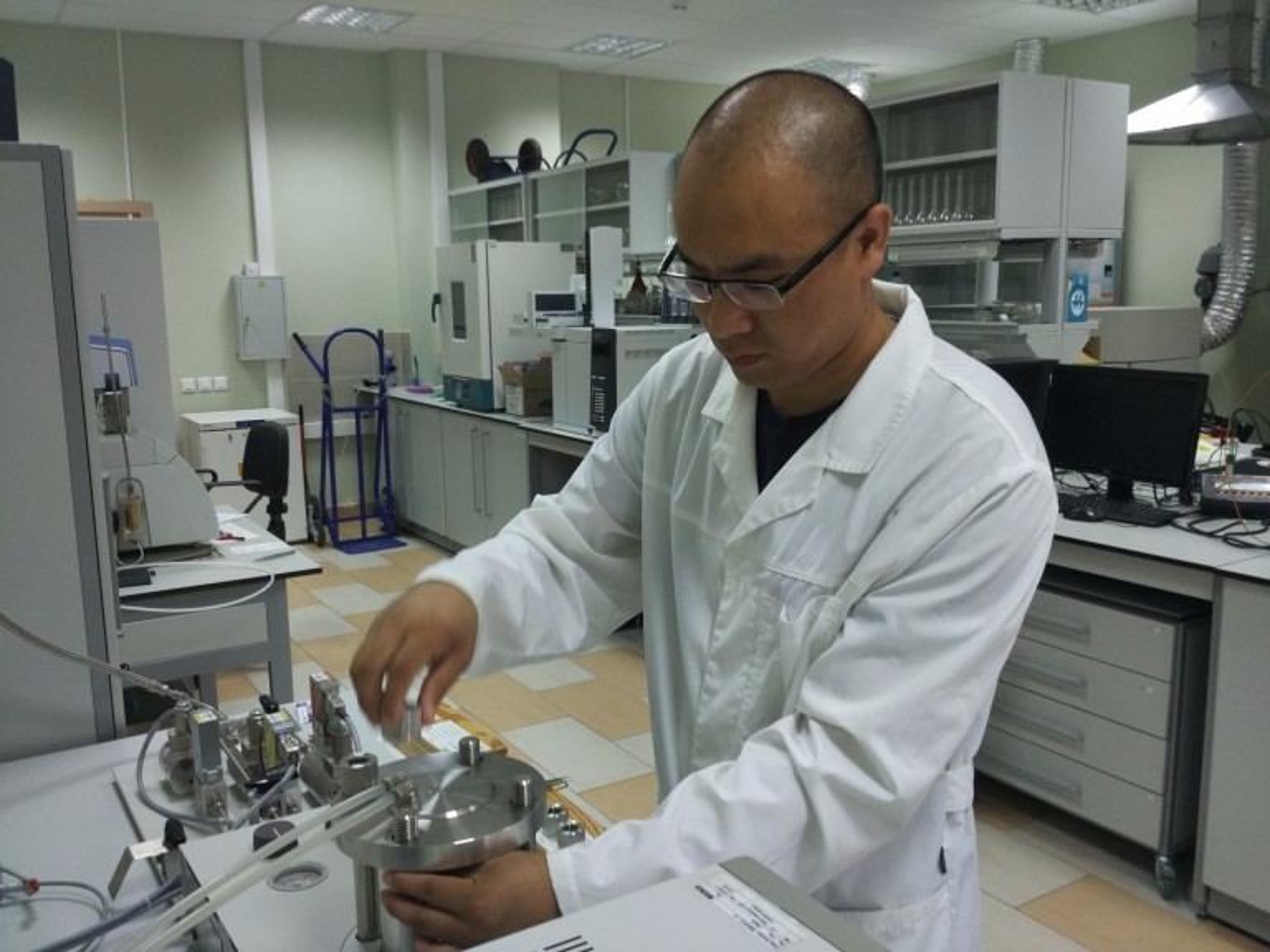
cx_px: 635
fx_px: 1101
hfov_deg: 60.0
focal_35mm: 30
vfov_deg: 46.8
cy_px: 476
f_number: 2
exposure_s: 1/50
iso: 230
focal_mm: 4.12
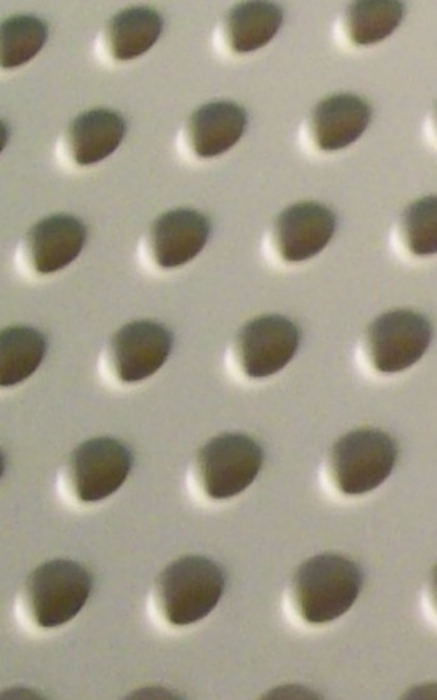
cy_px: 537
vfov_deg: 11.7
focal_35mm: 179
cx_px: 1519
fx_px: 3412
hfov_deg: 6.4
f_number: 2.7
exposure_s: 1/21.1
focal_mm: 6
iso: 160
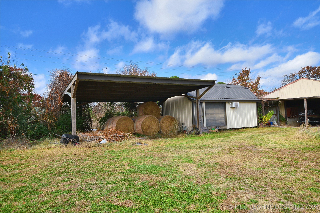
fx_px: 227
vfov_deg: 50.4
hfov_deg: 70.4
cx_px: 160
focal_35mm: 26
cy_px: 106
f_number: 11
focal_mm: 17
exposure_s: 1/400
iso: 400
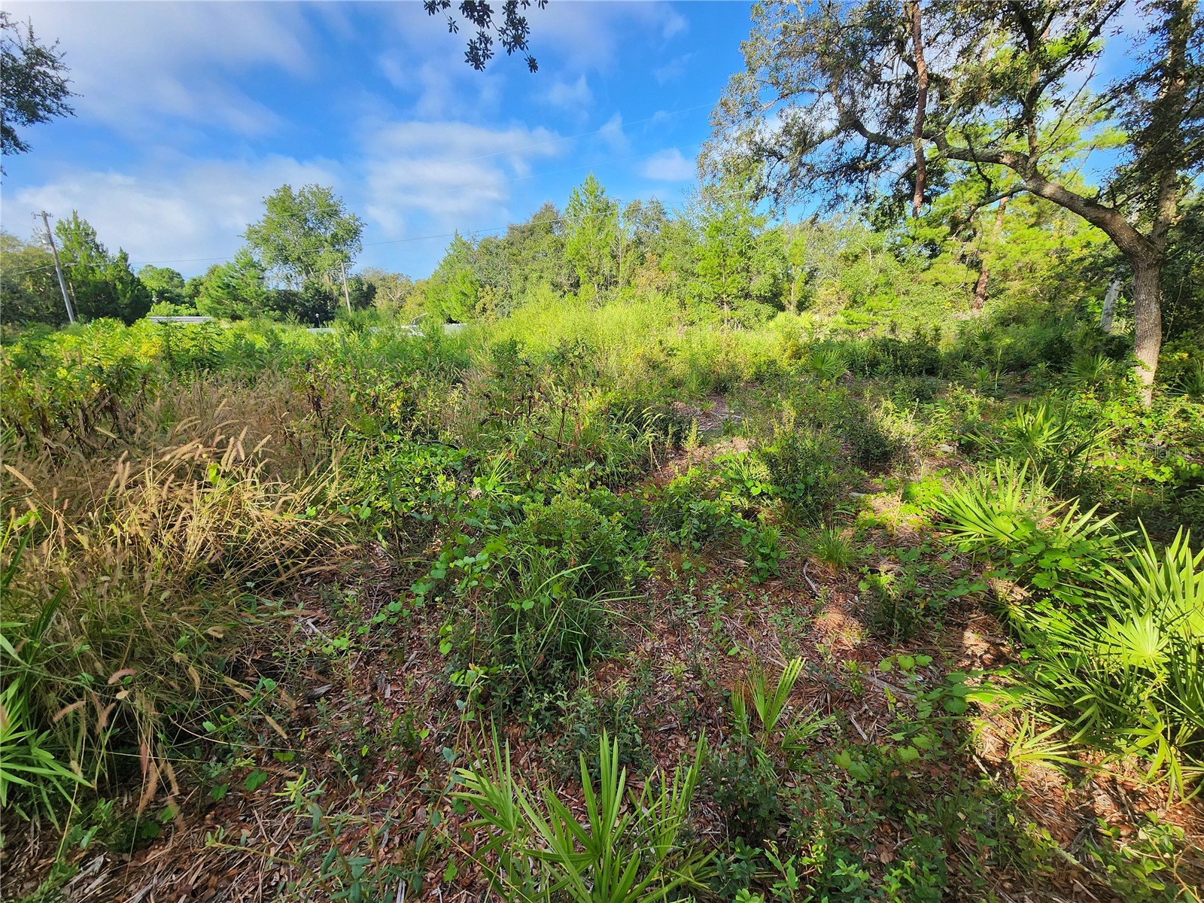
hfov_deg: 106.2
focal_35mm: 13
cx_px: 602
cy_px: 452
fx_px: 452
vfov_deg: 89.9
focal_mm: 2.2
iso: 50
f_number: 2.2
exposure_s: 1/501
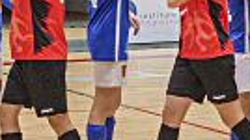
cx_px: 261
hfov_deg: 7.7
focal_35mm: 280
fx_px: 1854
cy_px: -21
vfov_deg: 4.3
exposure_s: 1/320
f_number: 4
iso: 2000
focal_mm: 37.6
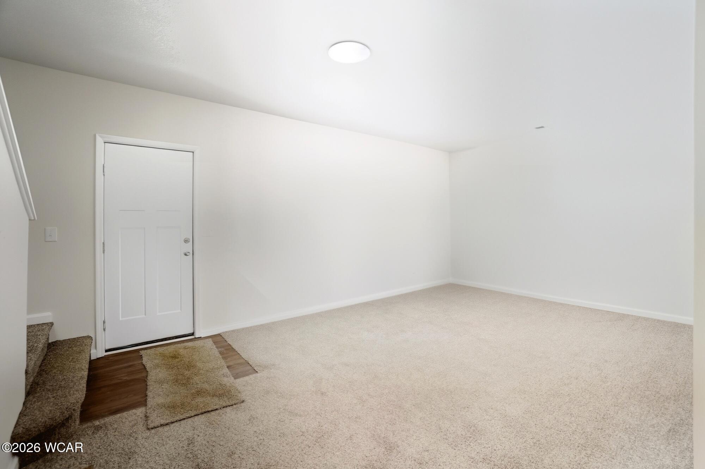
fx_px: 294
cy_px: 234
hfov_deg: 100.4
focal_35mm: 15
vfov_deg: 77.2
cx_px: 352
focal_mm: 10
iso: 2500
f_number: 4
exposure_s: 1/30
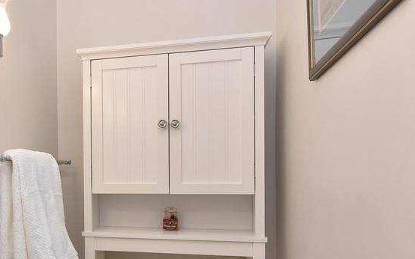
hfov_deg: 52.8
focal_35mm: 34
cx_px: 80
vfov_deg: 36.7
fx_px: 385
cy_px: 182
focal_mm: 12
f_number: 9
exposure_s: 1/60
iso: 800
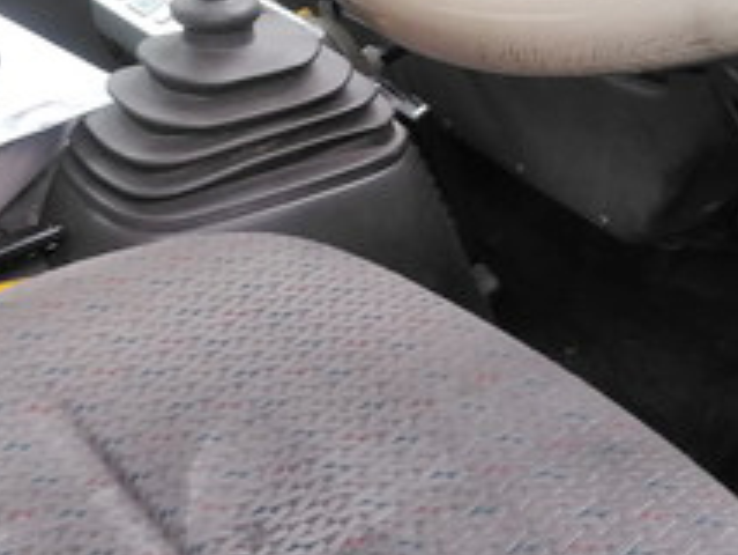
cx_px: 364
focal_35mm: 81
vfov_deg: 18.2
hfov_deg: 24.1
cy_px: 312
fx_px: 1728
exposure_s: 1/30
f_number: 2.2
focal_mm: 3.46
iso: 64
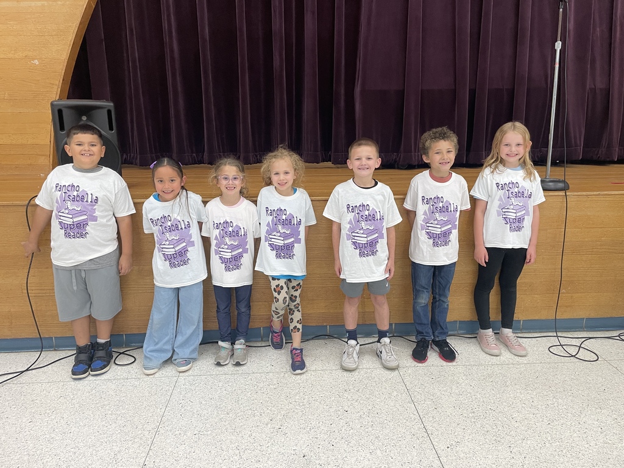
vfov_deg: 53.1
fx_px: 469
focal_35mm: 26
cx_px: 312
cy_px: 234
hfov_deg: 67.3
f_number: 1.6
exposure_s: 1/77
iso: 125
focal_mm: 4.2
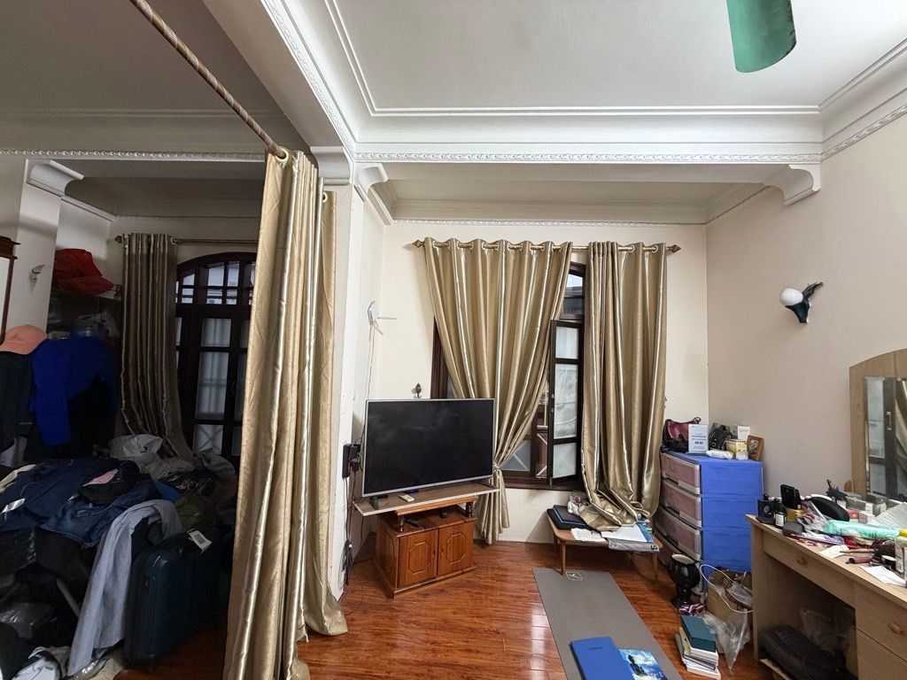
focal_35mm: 14
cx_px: 454
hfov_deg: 102.1
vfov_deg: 85.7
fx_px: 367
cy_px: 340
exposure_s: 1/50
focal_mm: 2.22
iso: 250
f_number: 2.2
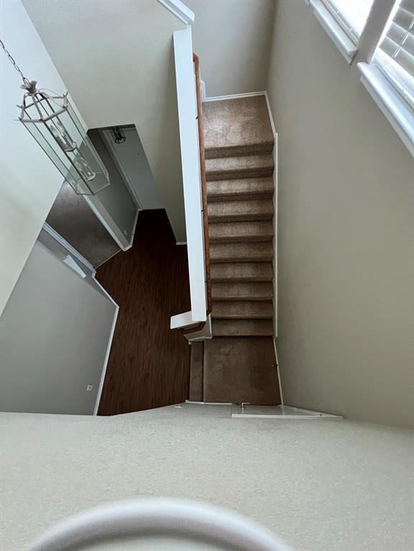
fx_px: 207
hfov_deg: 89.9
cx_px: 207
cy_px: 276
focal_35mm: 13
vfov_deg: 106.2
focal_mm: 1.57
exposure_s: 1/60
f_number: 1.8
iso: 640
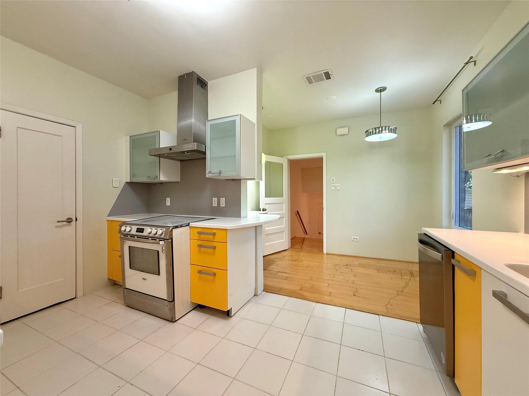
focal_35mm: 14
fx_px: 214
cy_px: 198
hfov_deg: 102.1
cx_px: 264
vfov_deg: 85.7
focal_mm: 2.22
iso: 320
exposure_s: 1/120
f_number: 2.2
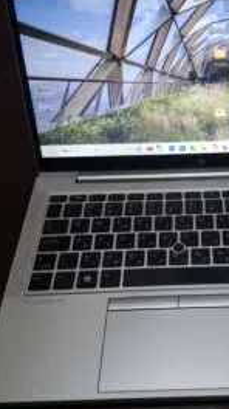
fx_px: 411
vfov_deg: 52.8
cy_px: 220
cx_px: 203
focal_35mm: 38
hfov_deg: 29.9
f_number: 1.8
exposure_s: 1/50
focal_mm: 5.54
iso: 320
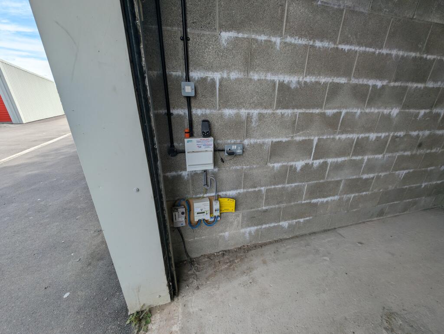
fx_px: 154
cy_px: 167
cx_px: 222
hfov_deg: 110.5
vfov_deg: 94.6
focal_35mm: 12
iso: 48
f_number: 1.95
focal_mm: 2.23
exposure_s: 1/1127
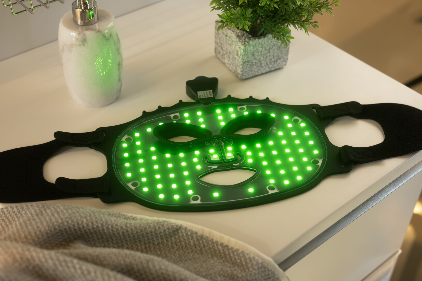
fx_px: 586
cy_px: 140
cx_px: 211
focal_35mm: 50
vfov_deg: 27.0
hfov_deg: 39.6
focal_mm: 50
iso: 100
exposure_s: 1/5
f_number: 4
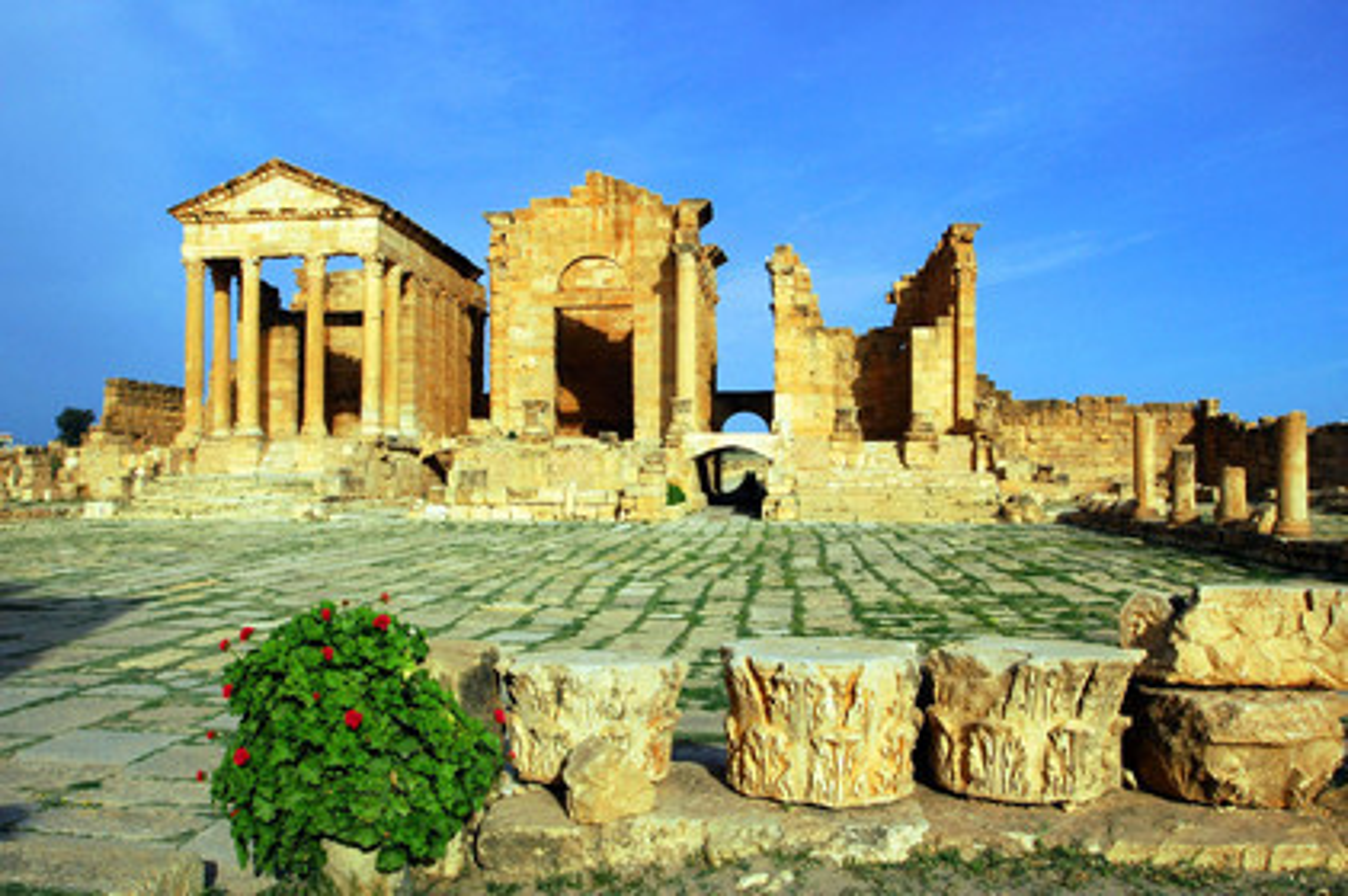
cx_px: 674
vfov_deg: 45.6
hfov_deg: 64.6
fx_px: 1066
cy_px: 448
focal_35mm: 28
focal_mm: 19
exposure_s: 1/125
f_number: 18
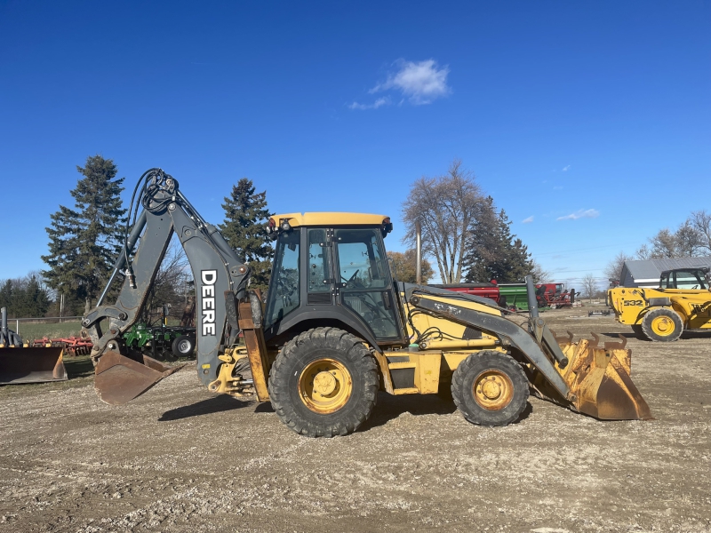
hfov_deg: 67.3
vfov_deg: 53.1
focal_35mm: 26
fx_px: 534
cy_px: 266
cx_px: 356
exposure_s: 1/4464
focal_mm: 4.2
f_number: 1.6
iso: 32
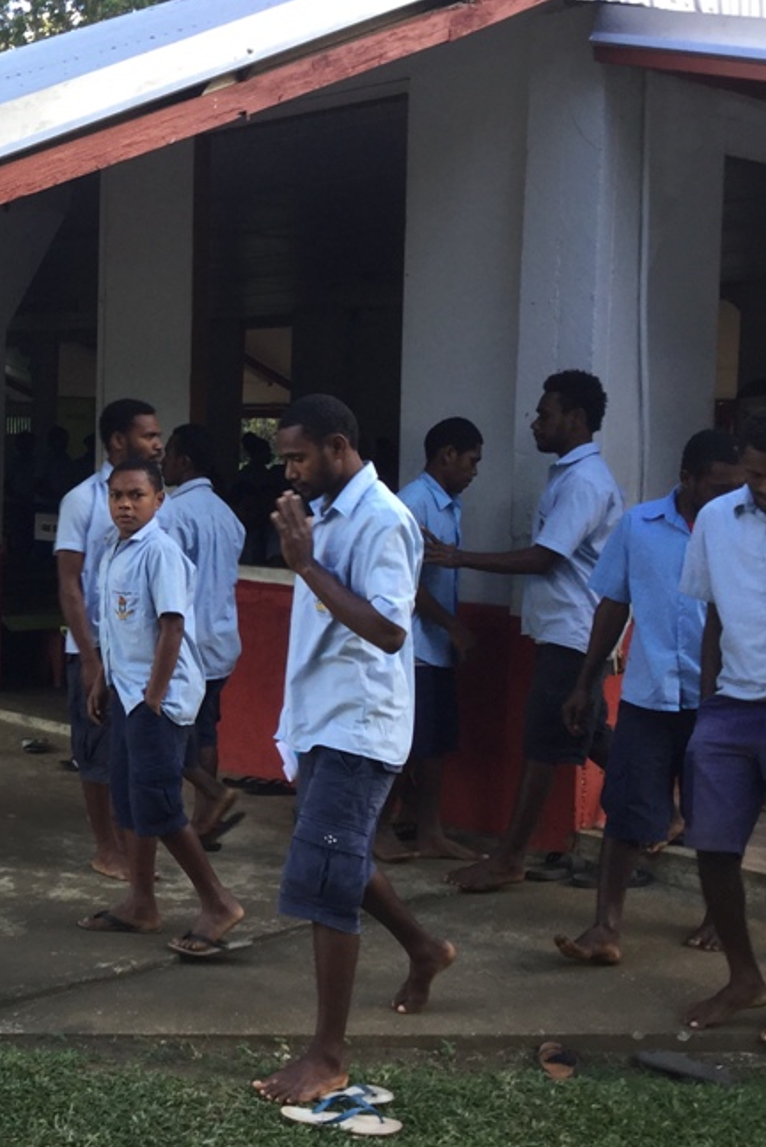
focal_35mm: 51
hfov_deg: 24.8
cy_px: 534
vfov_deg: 38.8
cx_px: -62
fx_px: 1626
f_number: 2.4
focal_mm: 3.3
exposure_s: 1/100
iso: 32
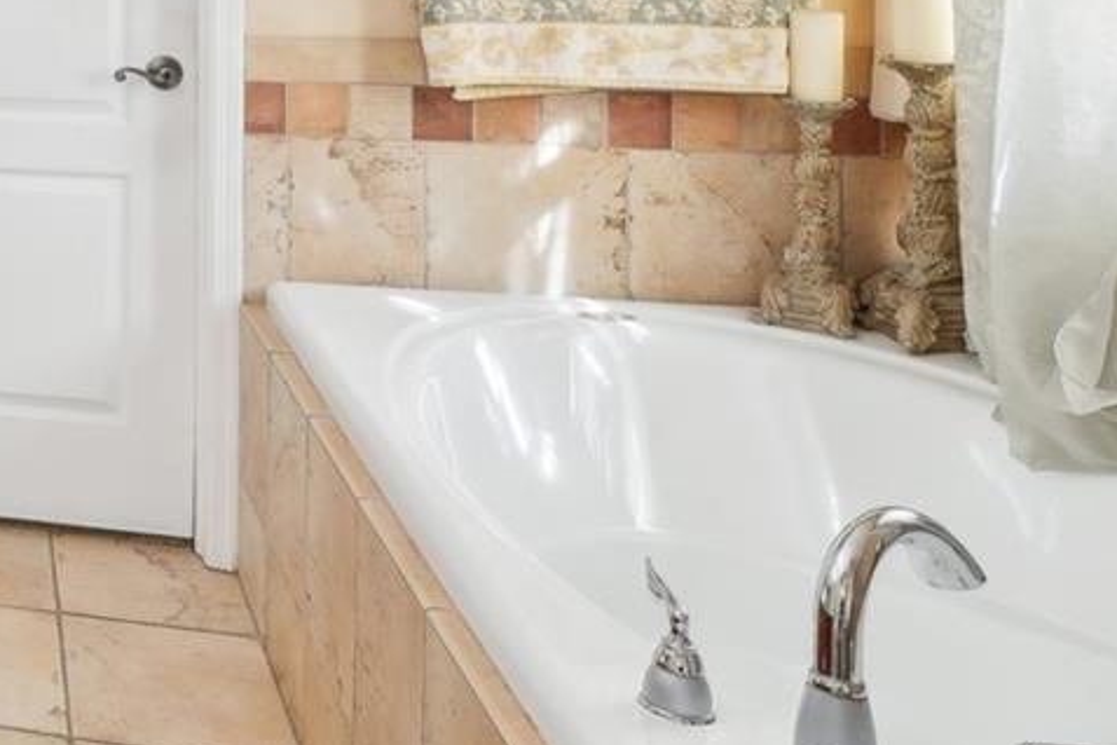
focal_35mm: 47
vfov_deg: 26.2
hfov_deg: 28.8
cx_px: -510
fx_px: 1458
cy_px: -91
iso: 400
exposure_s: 1/20
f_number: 8
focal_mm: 14
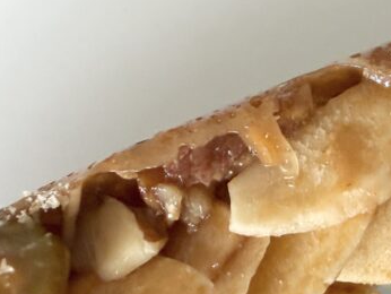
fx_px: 803
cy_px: 105
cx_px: 376
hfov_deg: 26.2
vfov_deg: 20.7
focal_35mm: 71
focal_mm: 2.22
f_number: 2.2
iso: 320
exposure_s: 1/50
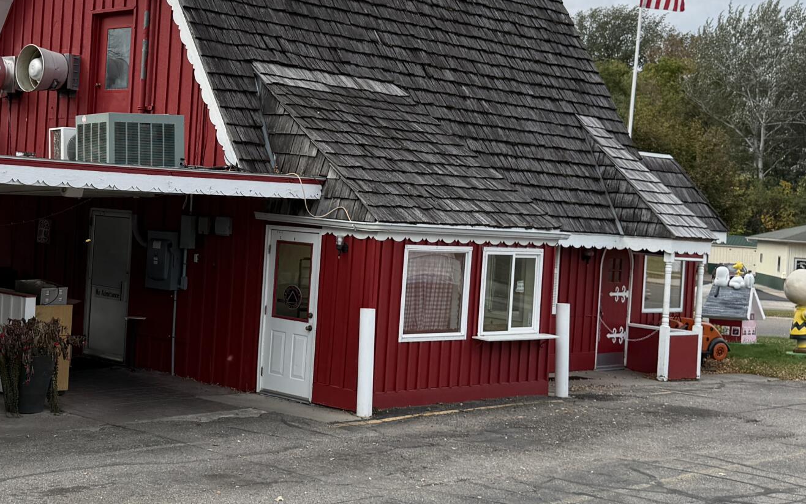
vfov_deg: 22.3
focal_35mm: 58
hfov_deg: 34.0
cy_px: 204
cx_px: 159
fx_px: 1274
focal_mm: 6.76
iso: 80
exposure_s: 1/1949
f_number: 1.78
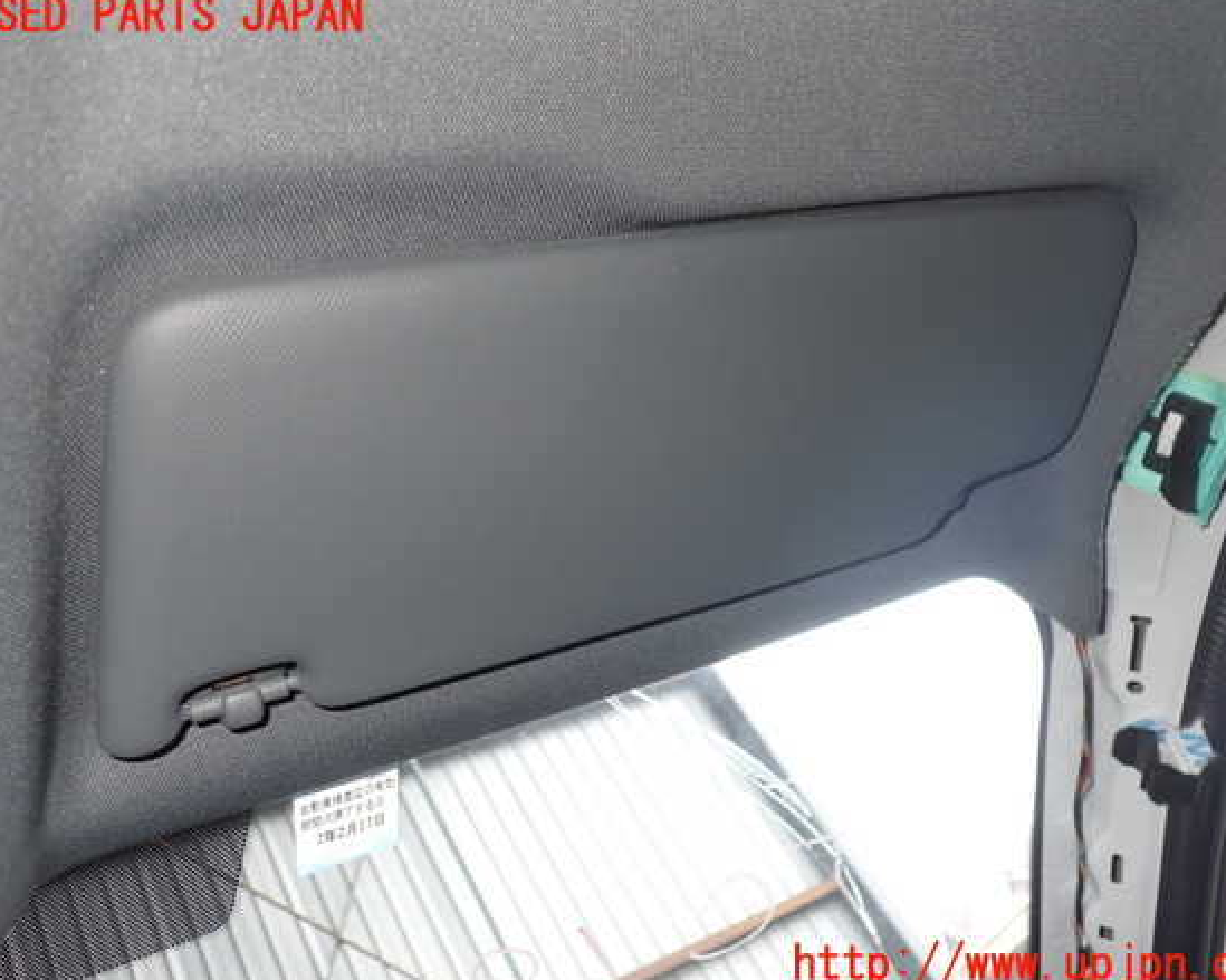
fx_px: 1161
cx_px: 628
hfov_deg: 55.7
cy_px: 491
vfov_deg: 45.8
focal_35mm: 32
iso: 160
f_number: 2.3
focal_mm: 5.4
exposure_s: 1/60
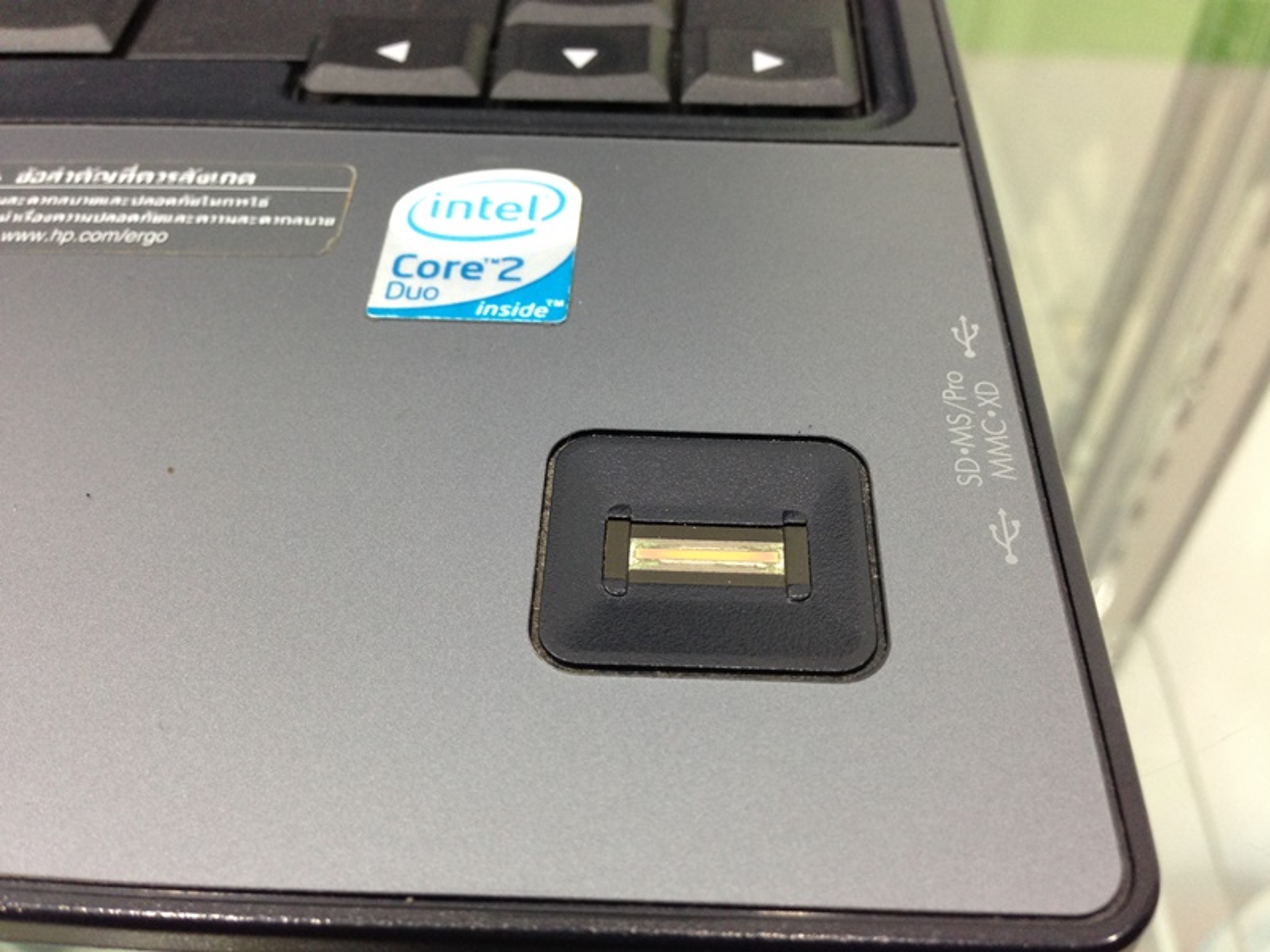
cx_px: 635
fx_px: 1211
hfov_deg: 55.4
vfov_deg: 42.9
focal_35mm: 33
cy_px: 476
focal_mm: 4.12
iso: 125
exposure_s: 1/20
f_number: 2.4
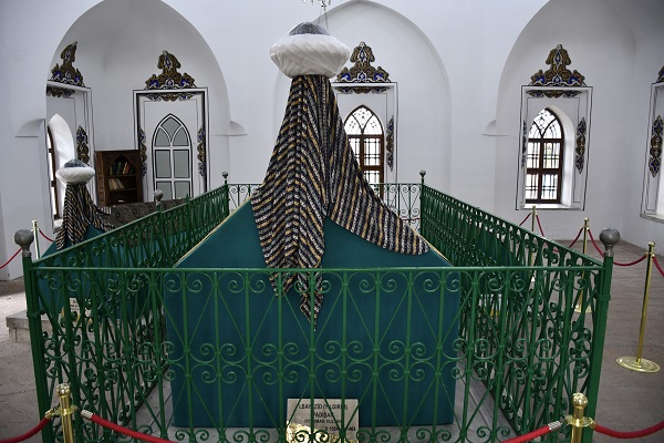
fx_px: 498
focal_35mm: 27
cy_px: 222
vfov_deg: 47.9
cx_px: 332
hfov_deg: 67.4
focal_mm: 18
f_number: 3.5
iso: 900
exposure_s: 1/125
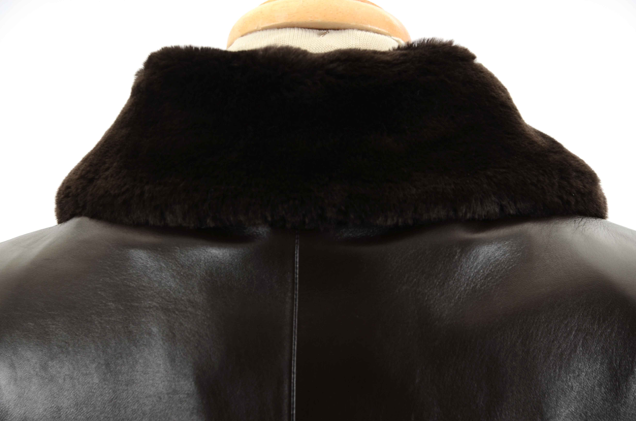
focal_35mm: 158
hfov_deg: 13.1
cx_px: 318
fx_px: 2777
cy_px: 210
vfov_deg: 8.7
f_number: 8
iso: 160
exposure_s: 1/80
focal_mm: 105
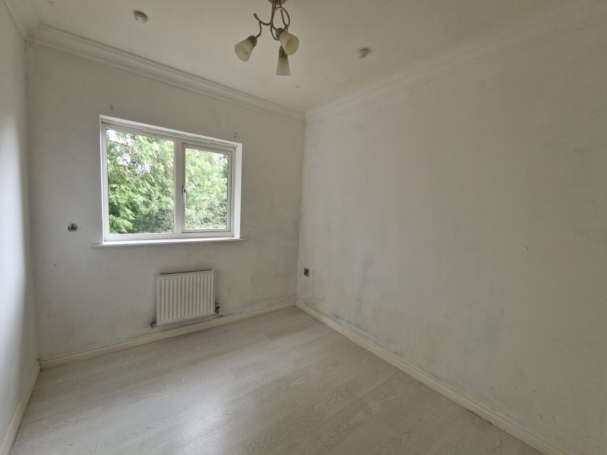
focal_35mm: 13
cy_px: 228
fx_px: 228
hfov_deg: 106.2
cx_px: 304
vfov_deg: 89.9
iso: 64
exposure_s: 1/50
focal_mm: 2.2
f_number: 2.2
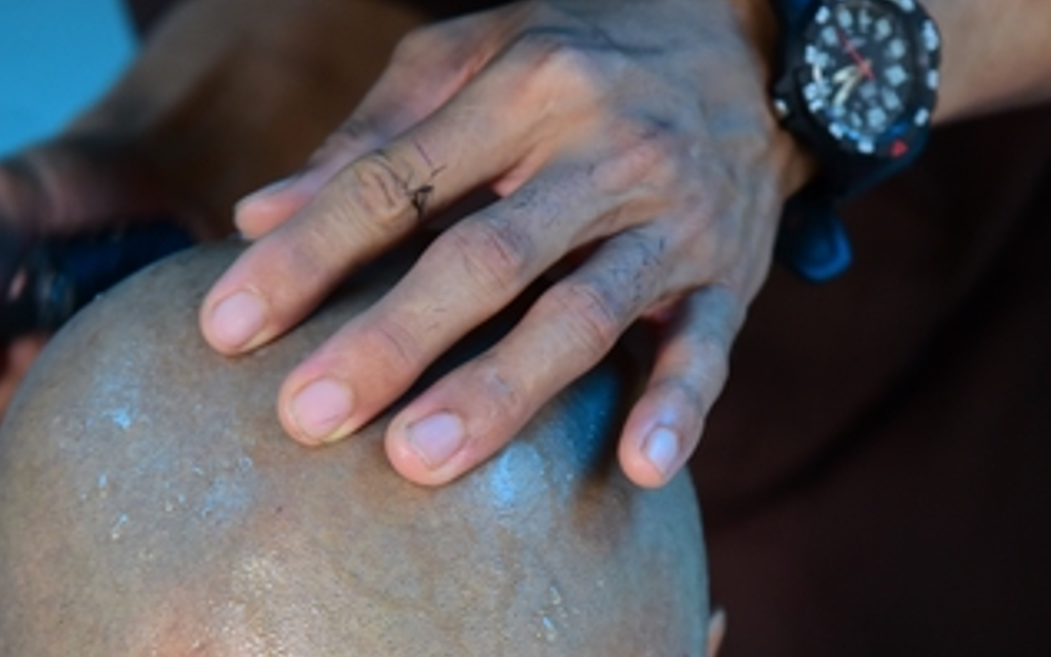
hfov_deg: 8.4
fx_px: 7188
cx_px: 448
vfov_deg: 5.2
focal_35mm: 251
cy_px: 548
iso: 1600
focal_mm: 120
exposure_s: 1/50
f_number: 4.5
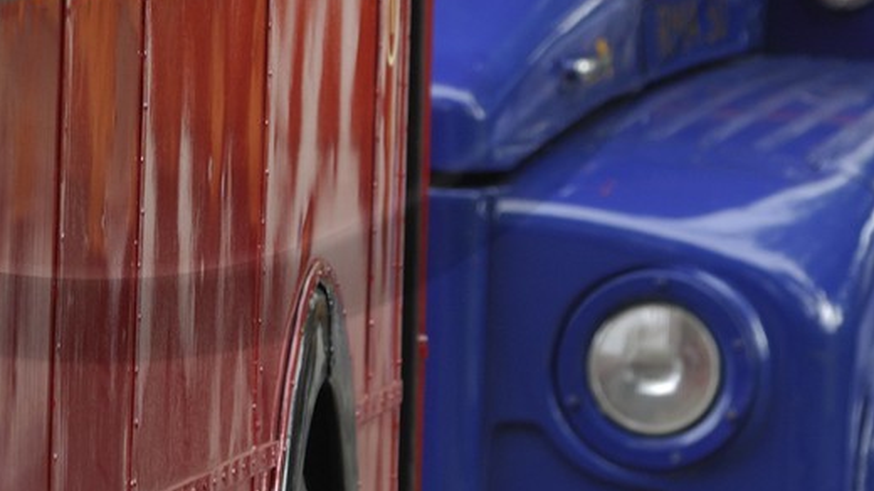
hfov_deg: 2.8
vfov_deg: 1.6
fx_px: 17907
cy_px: -336
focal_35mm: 773
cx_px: 96
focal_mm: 160
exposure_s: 1/80
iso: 125
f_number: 4.5
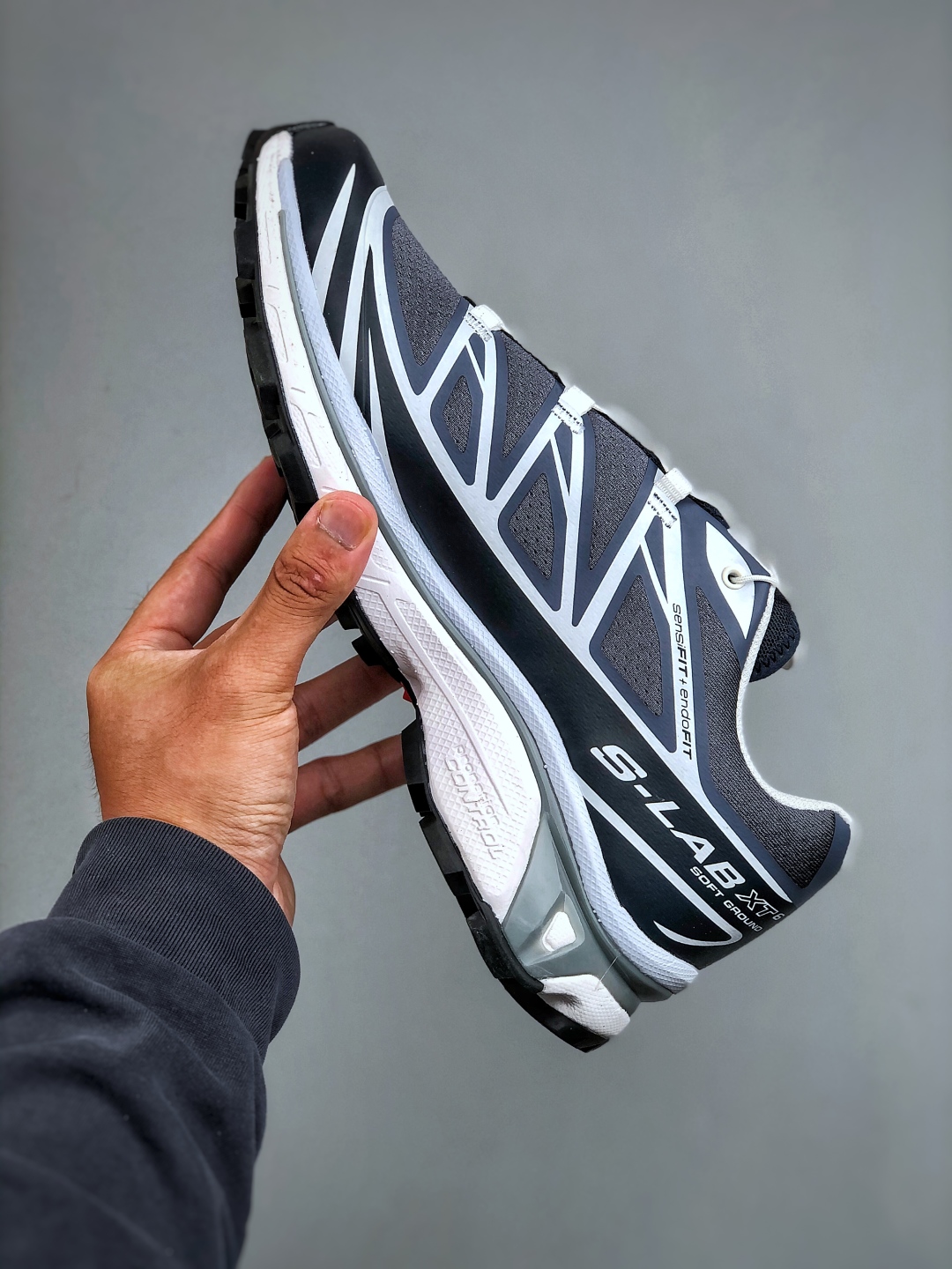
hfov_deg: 25.7
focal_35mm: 57
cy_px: 634
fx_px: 2090
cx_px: 476
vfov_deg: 33.8
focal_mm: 6.6
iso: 32
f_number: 2.8
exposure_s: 1/100
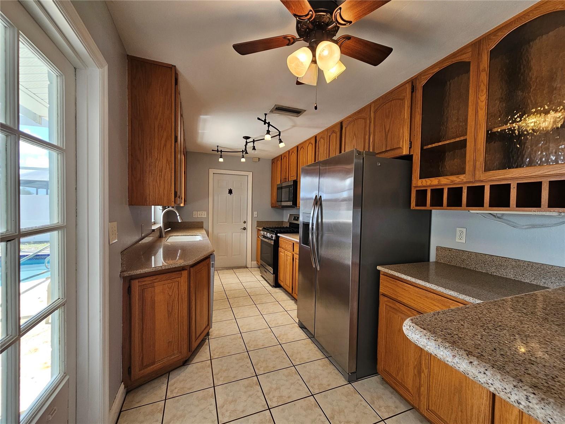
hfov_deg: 106.2
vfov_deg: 89.9
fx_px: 212
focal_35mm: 13
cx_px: 282
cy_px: 212
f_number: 2.2
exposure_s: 1/60
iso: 80
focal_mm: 2.2
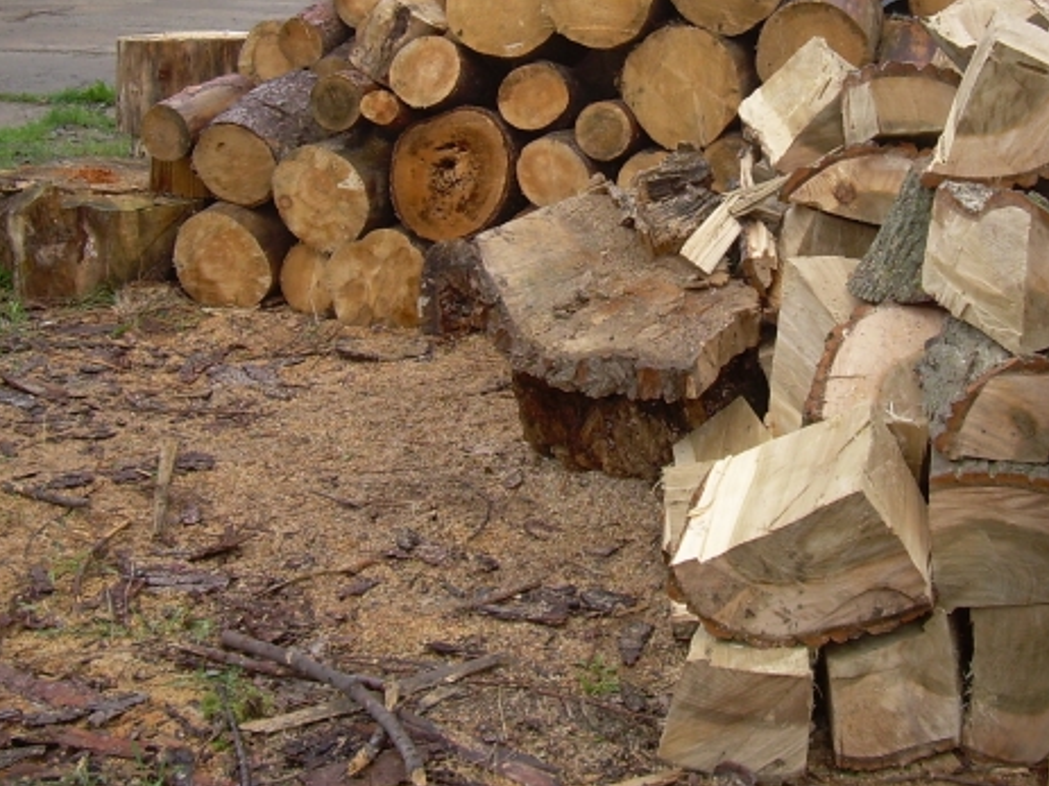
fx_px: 1909
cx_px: 675
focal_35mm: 63
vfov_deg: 22.9
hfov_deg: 30.6
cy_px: 147
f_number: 2.8
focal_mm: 6.3
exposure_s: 1/125
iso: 50
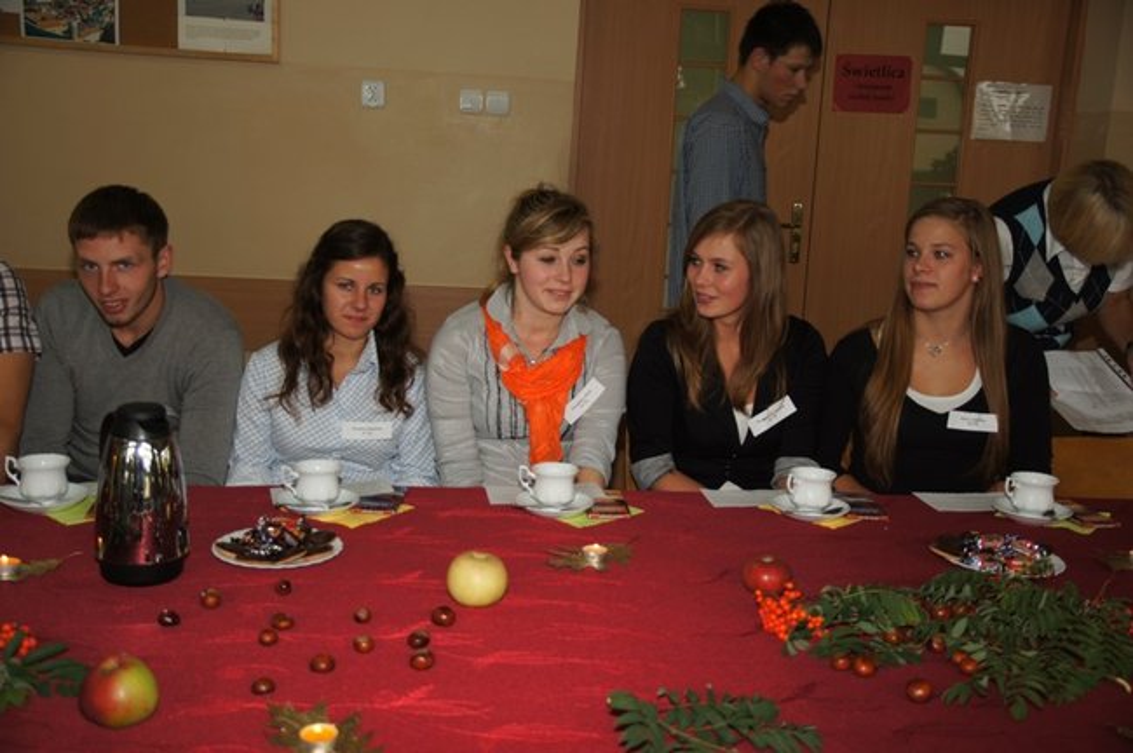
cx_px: 566
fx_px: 1226
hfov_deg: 49.6
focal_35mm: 39
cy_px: 376
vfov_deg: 34.1
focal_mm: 26
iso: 100
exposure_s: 1/60
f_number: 3.2
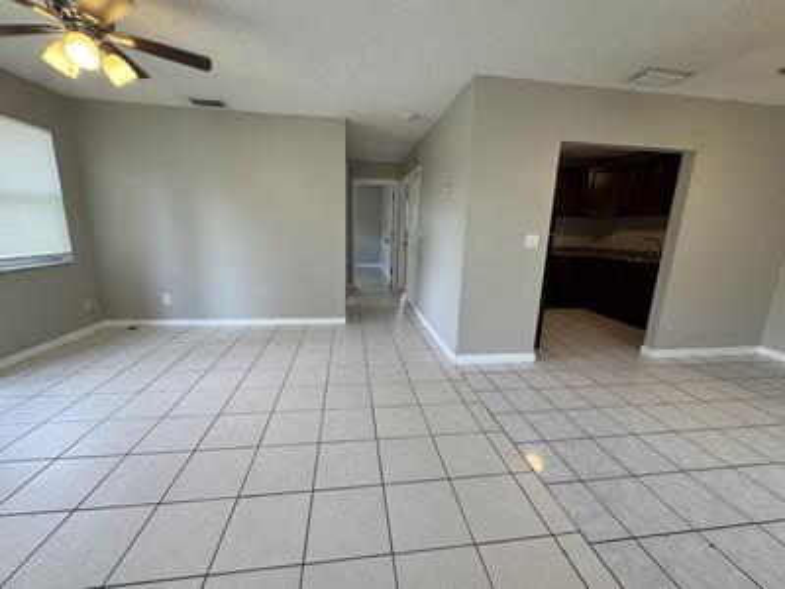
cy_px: 294
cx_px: 392
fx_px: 317
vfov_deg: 85.7
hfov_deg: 102.1
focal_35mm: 14
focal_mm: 2.22
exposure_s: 1/120
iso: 125
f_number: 2.2
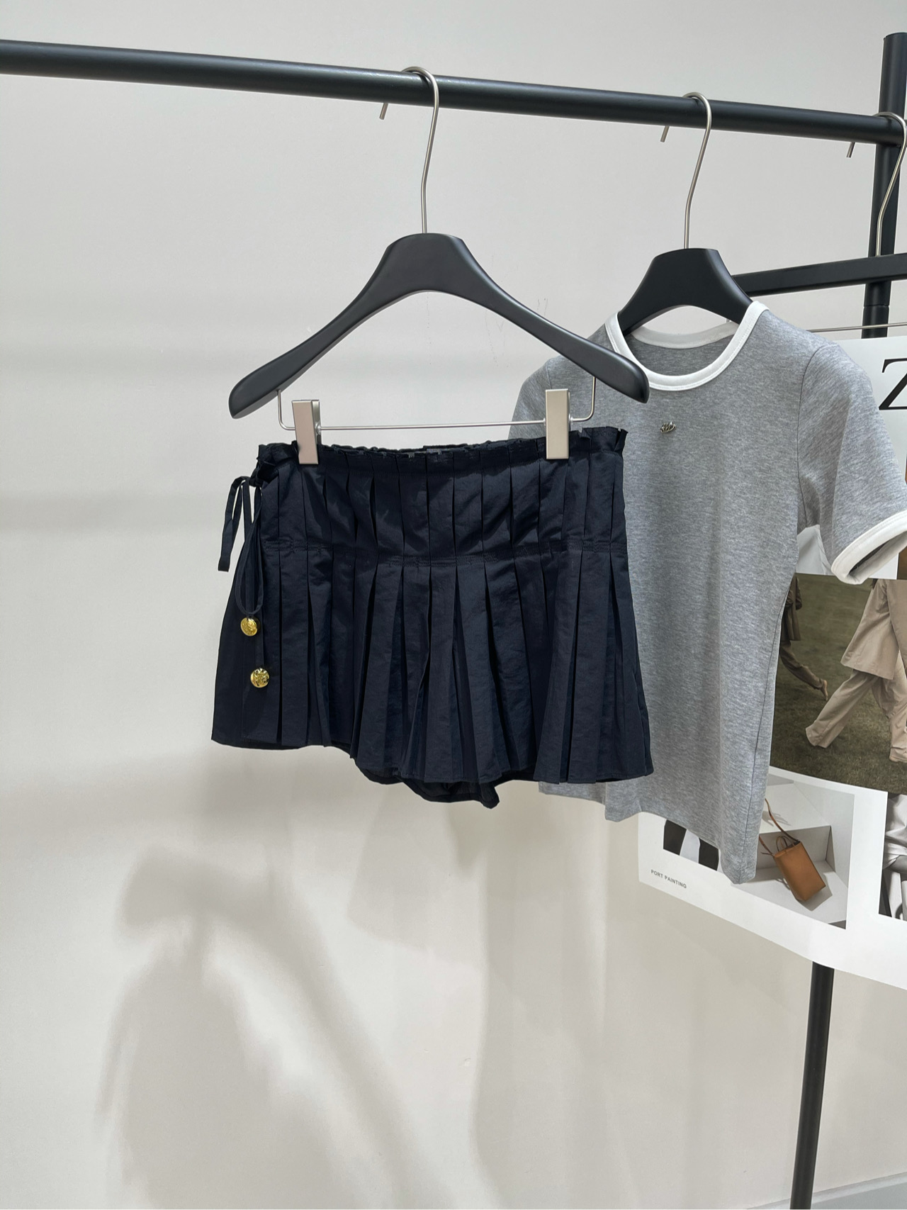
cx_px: 454
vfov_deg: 67.3
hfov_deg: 53.1
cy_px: 605
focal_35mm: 26
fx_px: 908
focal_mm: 5.1
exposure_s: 1/100
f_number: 1.6
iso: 64
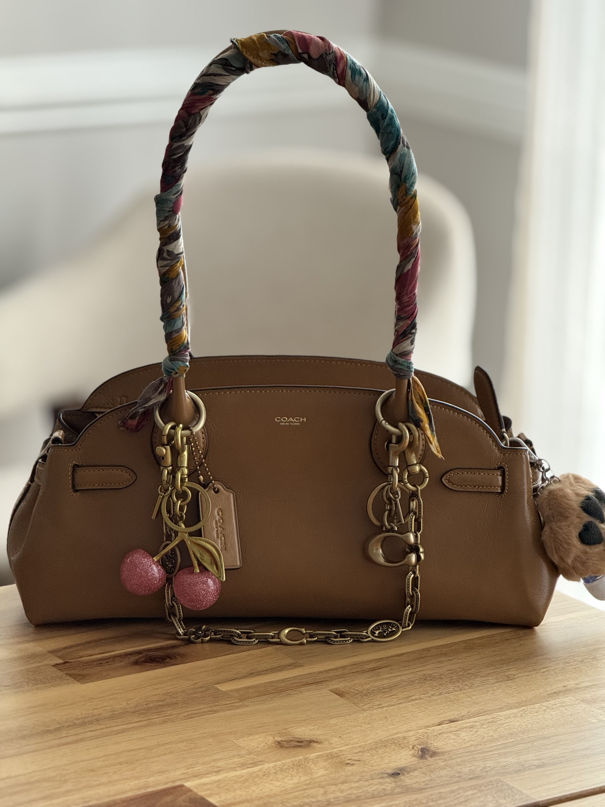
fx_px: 2796
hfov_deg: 12.3
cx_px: 302
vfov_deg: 16.4
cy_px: 404
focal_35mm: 120
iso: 125
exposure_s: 1/99
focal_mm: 15.66
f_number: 2.8
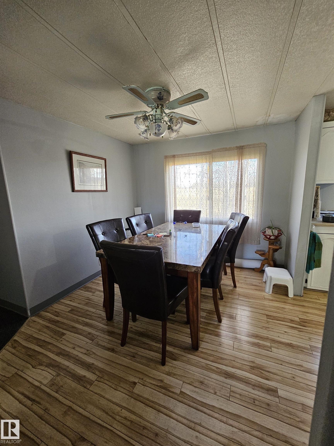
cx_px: 167
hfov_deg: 89.9
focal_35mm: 13
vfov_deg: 106.2
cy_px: 223
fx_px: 167
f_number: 2.2
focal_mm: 2.2
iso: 320
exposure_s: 1/77.4
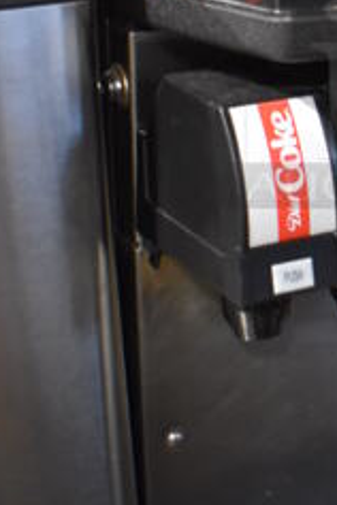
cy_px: 97
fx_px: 1460
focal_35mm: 104
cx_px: 469
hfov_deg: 12.6
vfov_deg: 19.4
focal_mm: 18
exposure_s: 1/30
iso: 1800
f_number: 3.5
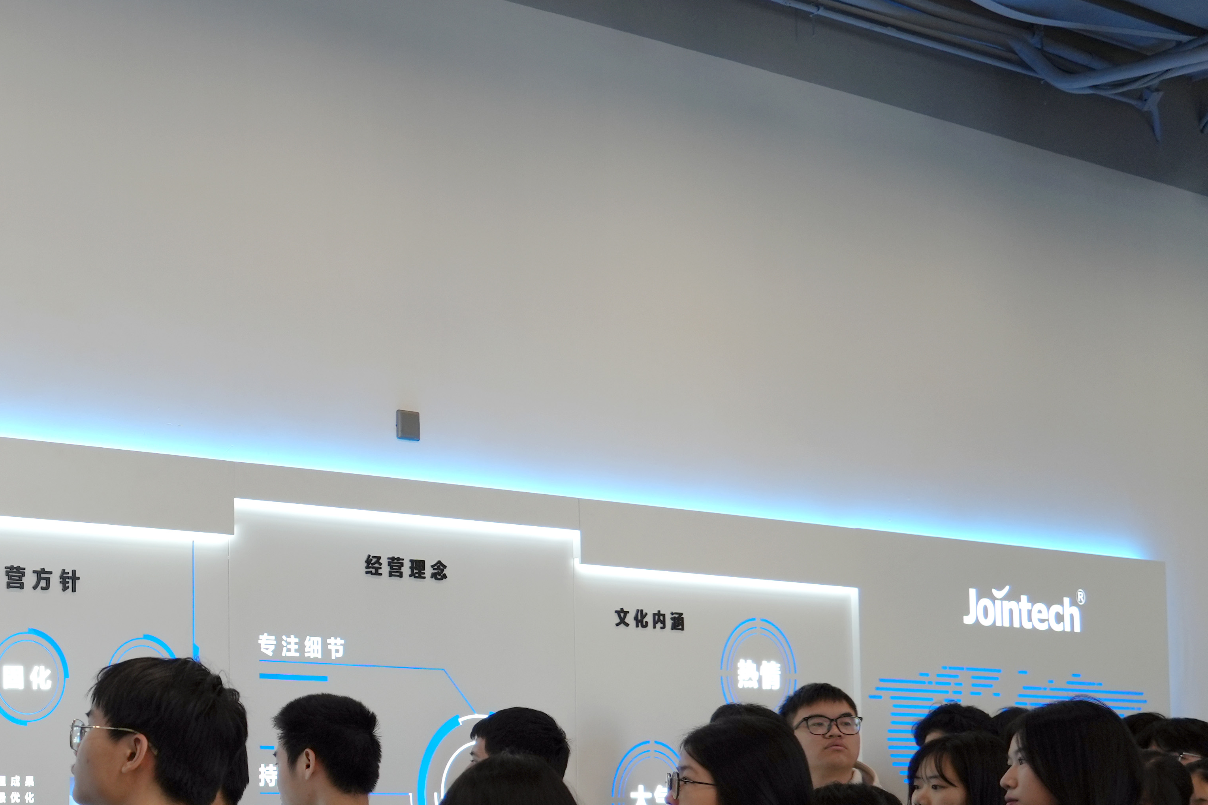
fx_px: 1846
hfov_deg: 31.4
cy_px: 675
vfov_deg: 24.1
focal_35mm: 55
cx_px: -176
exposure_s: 1/160
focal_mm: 24
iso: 400
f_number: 4
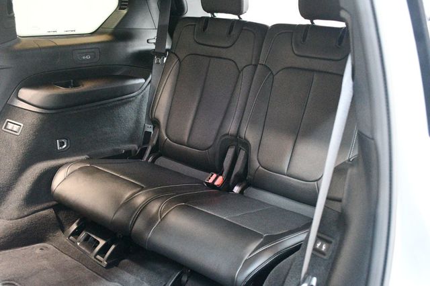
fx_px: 466
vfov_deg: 34.2
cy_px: 143
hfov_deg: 49.6
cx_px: 215
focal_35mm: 39
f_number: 3.8
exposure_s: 1/40
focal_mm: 26
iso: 12800
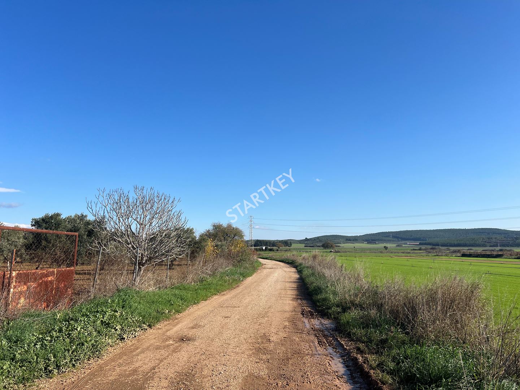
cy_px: 195
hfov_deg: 67.3
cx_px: 260
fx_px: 391
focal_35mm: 26
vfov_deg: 53.1
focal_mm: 5.7
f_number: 1.5
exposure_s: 1/4444
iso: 50
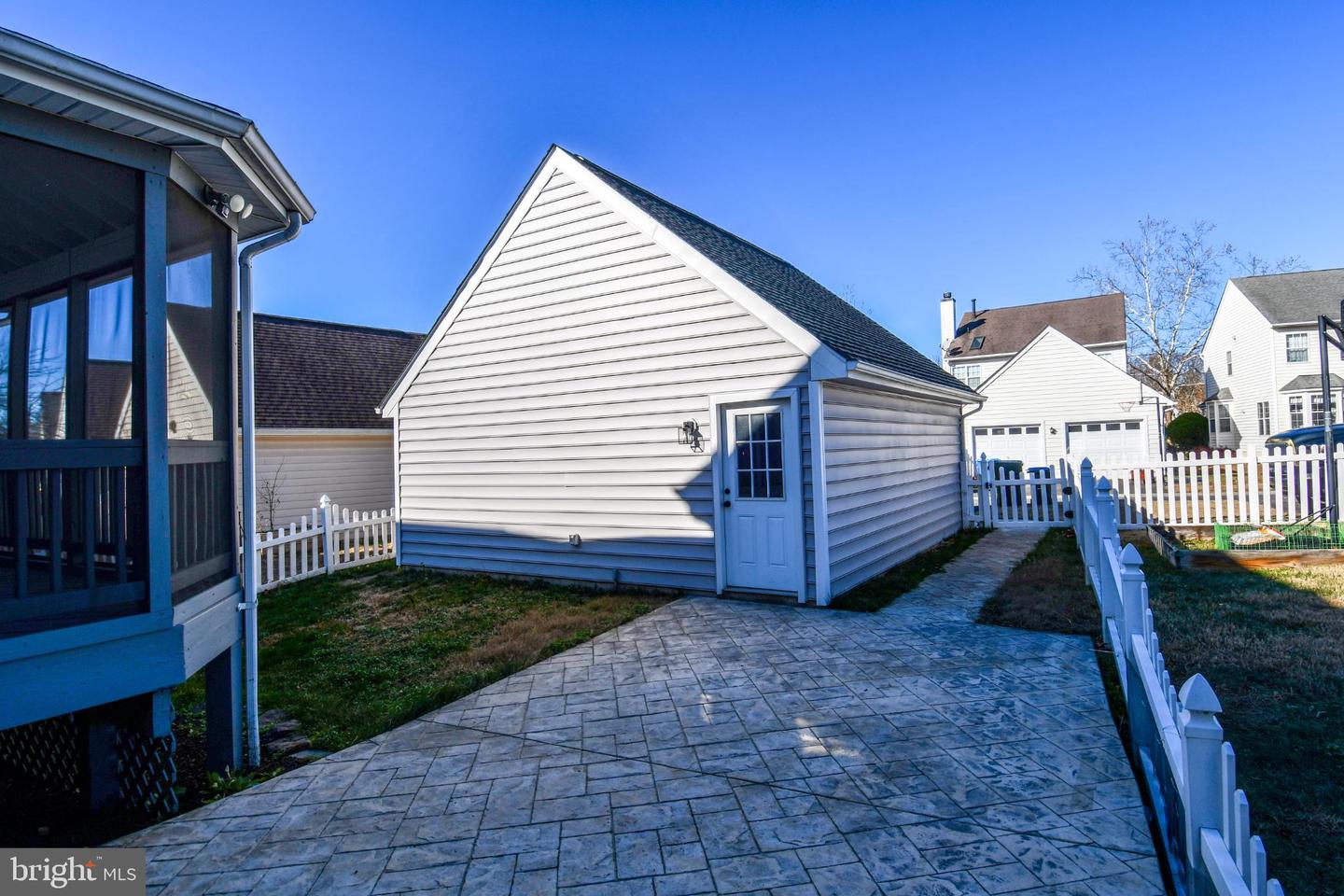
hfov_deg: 90.0
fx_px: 672
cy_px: 448
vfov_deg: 67.4
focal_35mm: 18
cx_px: 672
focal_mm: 12
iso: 100
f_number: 9
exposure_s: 1/320
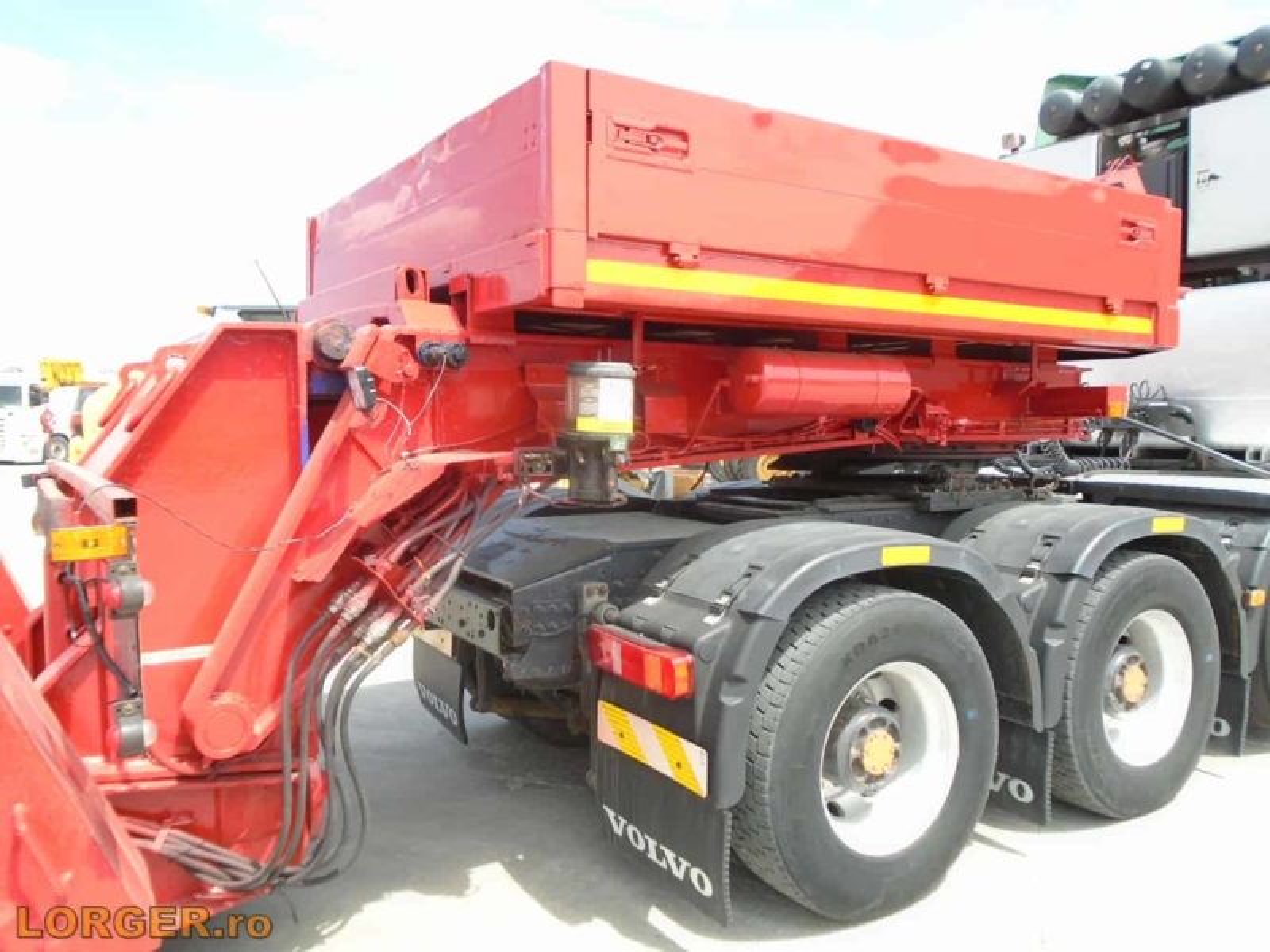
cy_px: 476
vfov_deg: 53.1
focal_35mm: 26
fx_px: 954
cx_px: 635
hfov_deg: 67.3
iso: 100
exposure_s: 1/320
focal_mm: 4.6
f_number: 3.2
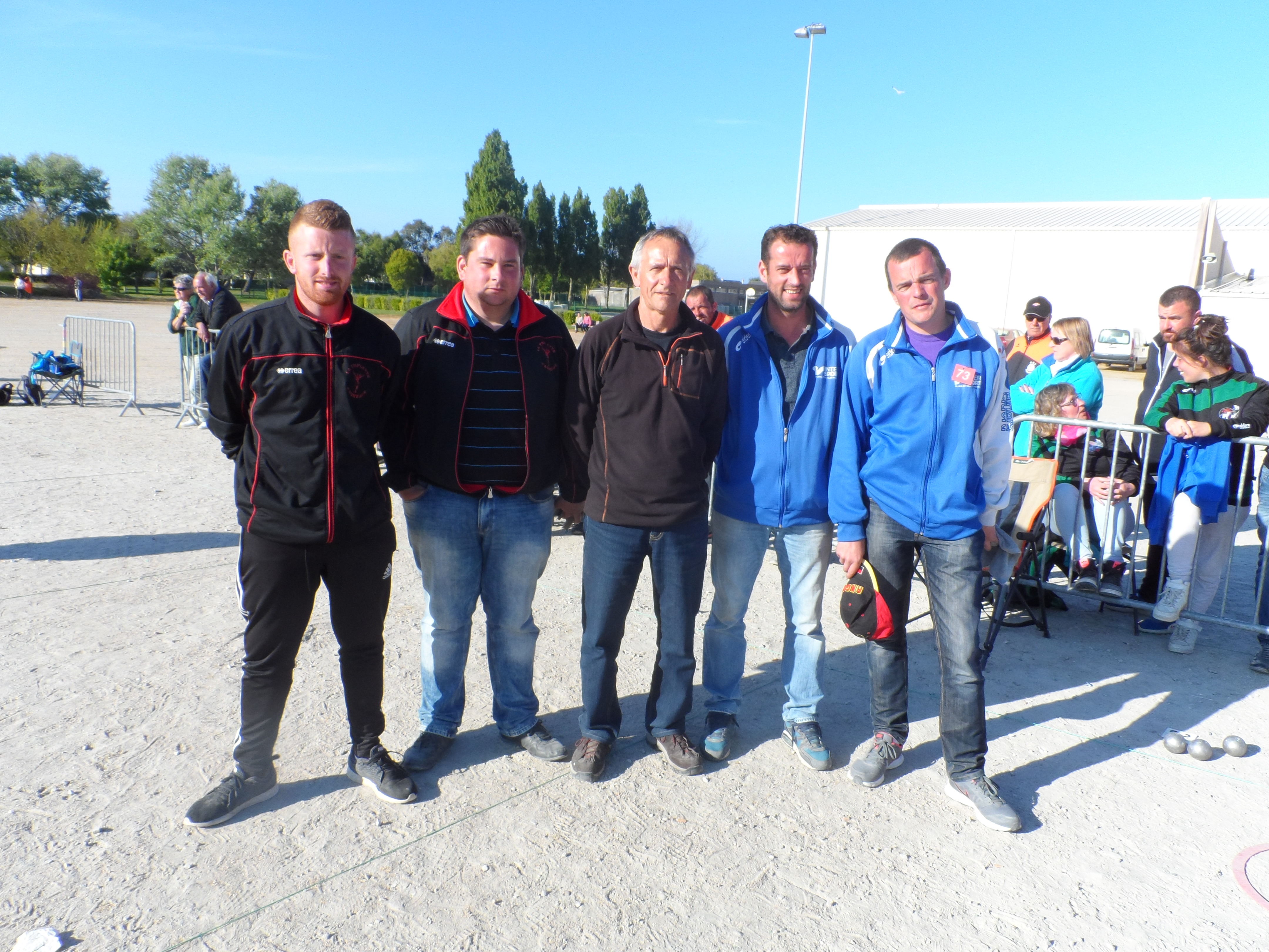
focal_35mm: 24
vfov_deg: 56.8
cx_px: 634
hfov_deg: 71.6
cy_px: 476
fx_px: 880
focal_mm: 4
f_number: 4.5
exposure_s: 1/350
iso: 80
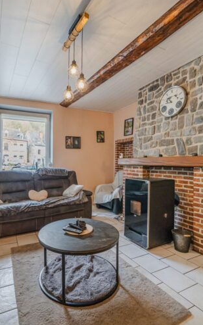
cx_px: 83
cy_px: 164
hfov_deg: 61.8
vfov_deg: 88.0
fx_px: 168
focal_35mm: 19
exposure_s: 1/25
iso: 500
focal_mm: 12
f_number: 7.1
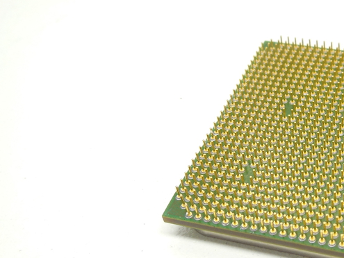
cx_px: 329
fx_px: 617
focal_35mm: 62
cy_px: 143
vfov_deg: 23.7
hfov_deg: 29.5
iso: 125
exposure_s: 1/80
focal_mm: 5.3
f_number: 3.2
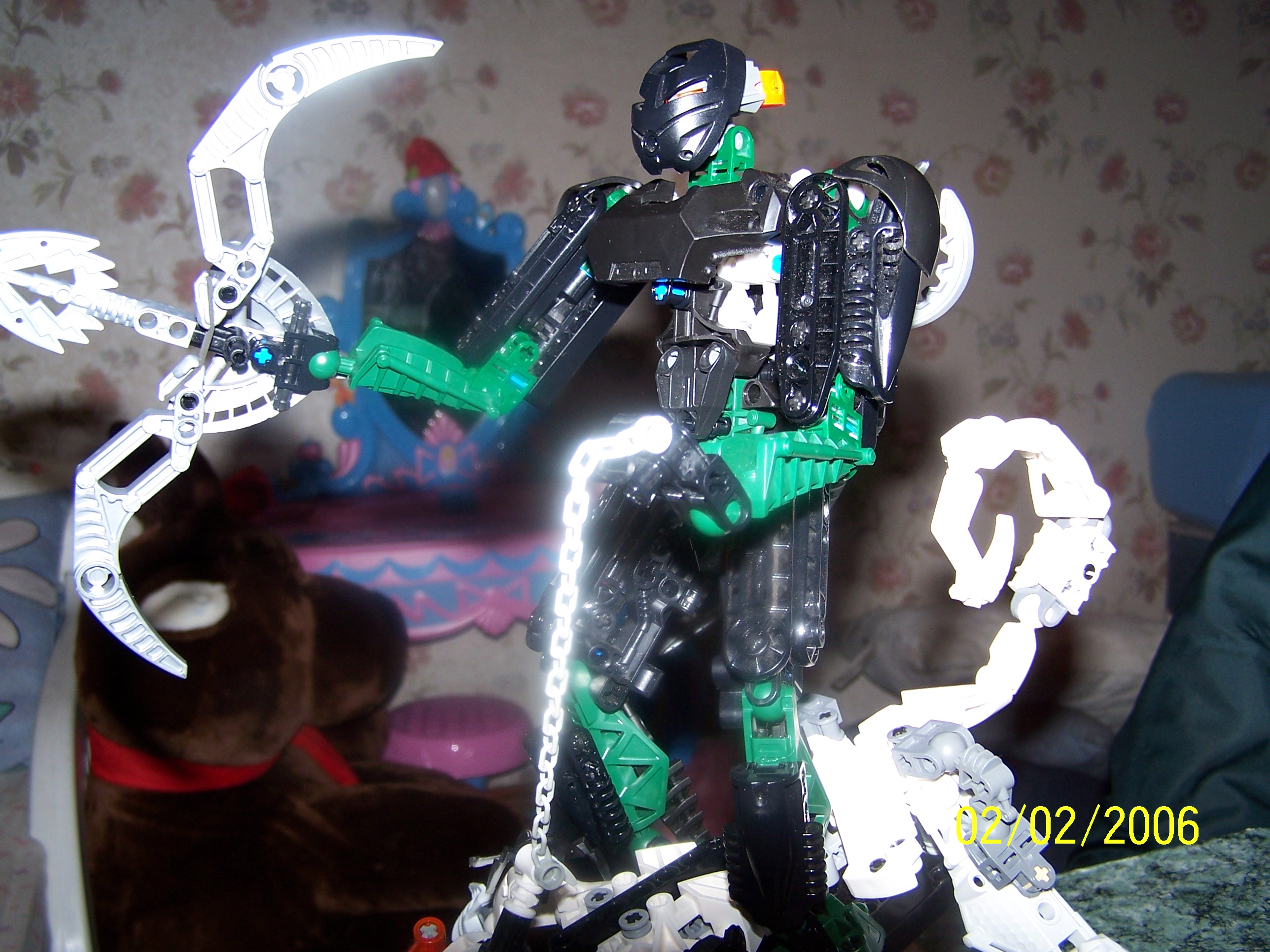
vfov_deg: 37.7
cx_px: 635
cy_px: 476
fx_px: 1394
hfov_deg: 49.0
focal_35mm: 38
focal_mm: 6.3
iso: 80
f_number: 2.8
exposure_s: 1/60
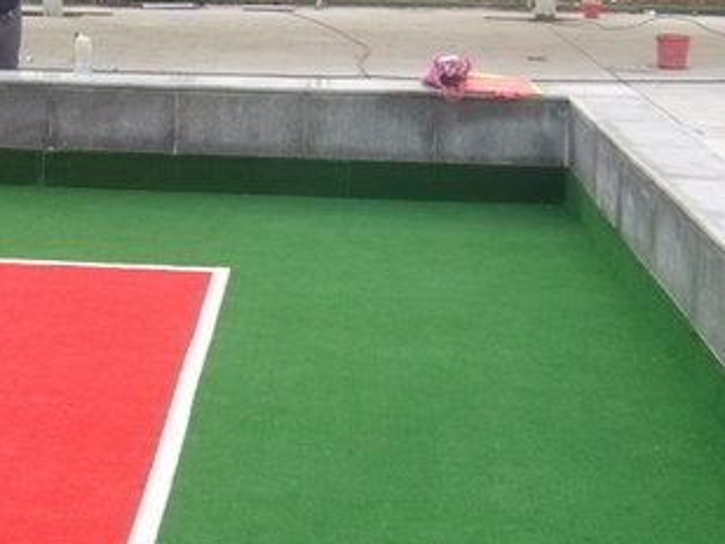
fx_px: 1425
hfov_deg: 28.0
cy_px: 87
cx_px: 155
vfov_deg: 21.3
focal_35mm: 68
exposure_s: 1/160
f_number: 5.6
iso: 80
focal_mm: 5.8
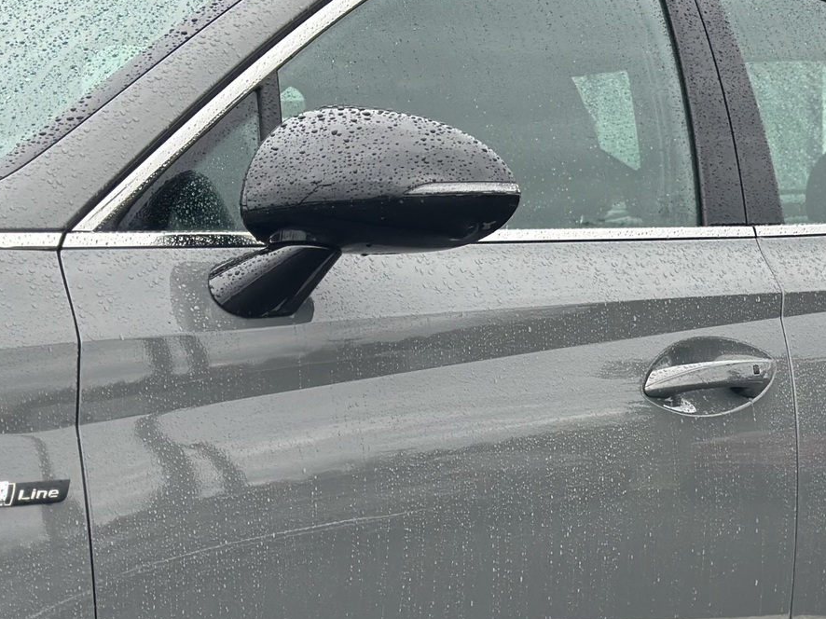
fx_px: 2648
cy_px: 407
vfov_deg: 13.3
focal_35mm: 111
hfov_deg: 17.4
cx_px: 769
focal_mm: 6.86
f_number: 1.78
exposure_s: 1/685
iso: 80
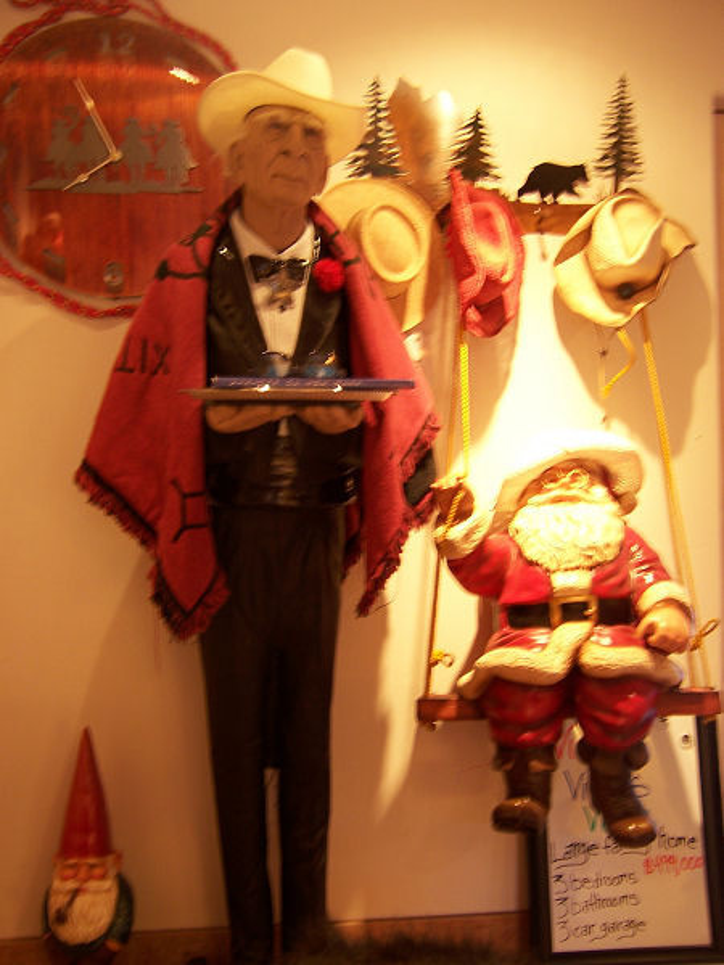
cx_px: 362
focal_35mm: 33
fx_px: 920
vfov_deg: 55.4
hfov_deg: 42.9
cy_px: 482
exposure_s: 1/2
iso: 80
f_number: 3.4
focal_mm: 5.5
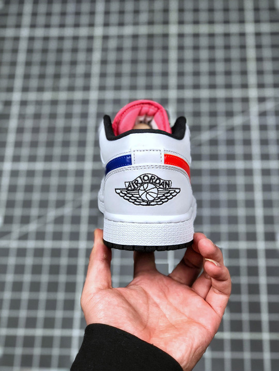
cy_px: 186
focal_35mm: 57
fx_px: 613
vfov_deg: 33.8
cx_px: 140
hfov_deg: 25.7
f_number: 2.8
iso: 40
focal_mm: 6.6
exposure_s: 1/50
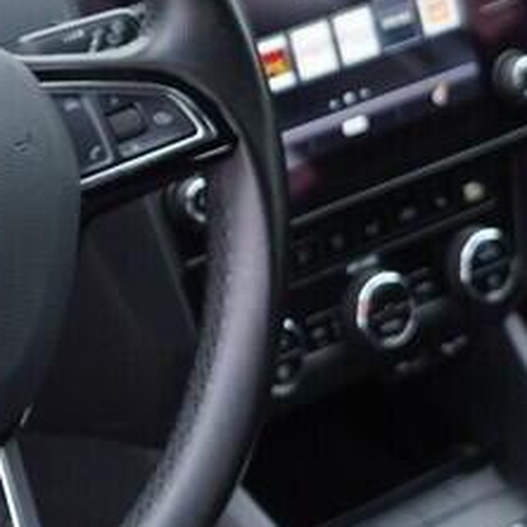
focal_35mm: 141
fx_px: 2429
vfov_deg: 12.4
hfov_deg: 12.2
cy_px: 303
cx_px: -71
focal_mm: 24
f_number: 2.8
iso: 250
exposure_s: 1/40
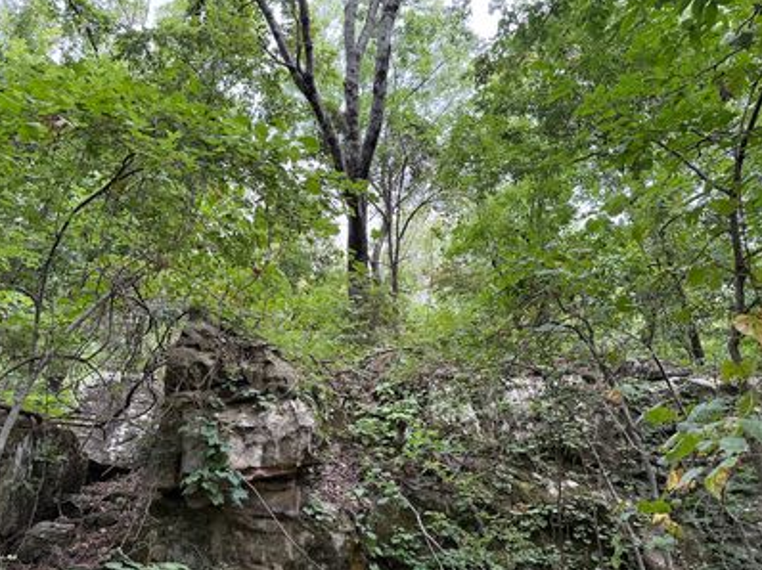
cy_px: 301
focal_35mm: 26
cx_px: 359
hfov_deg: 67.3
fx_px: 572
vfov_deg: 53.0
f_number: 1.78
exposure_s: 1/229
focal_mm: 6.76
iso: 100
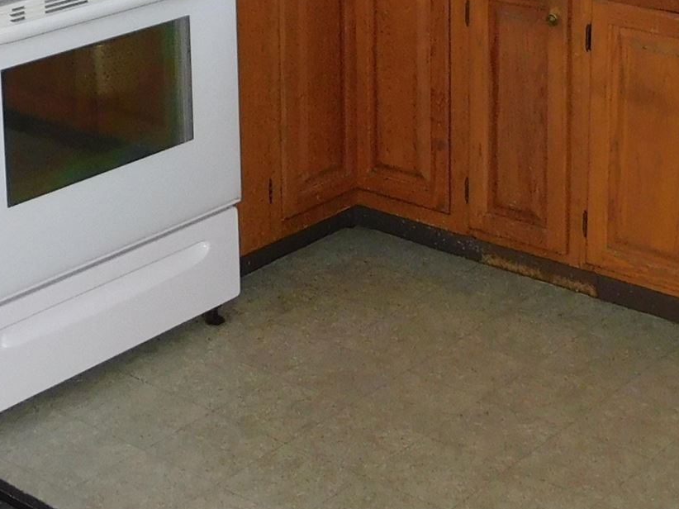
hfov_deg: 22.8
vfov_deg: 16.0
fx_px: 1686
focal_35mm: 86
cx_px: 337
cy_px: -206
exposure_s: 1/30
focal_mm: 4
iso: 200
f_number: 3
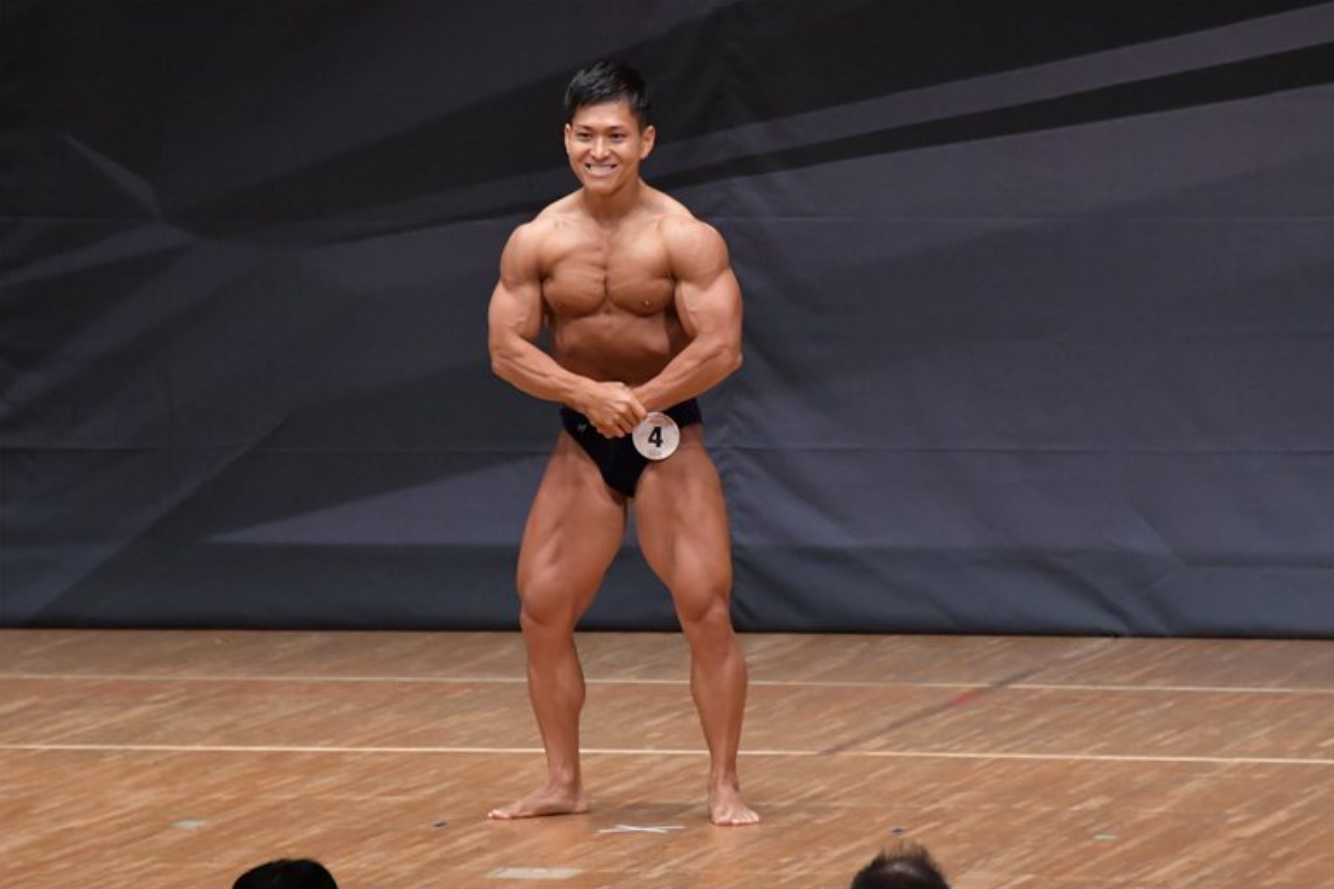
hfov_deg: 6.8
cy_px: 444
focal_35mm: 302
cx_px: 668
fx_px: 11188
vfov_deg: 4.5
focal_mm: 200
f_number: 5.6
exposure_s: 1/400
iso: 6400
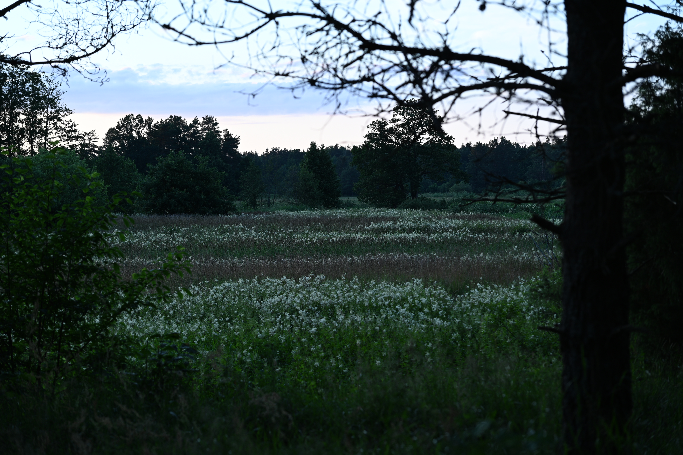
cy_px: 228
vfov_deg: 17.9
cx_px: 342
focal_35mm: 76
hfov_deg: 26.7
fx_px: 1441
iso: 125
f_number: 4
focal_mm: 76
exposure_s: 1/100
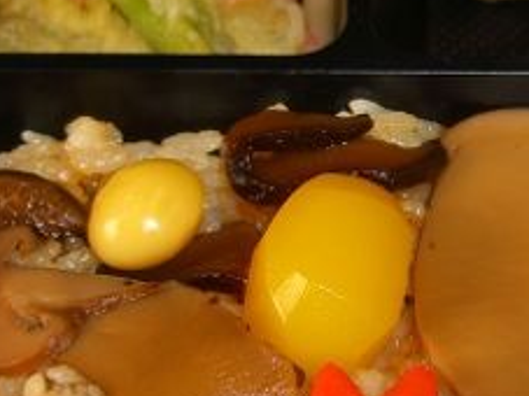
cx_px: 433
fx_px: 1665
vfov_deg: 13.6
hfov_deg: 17.9
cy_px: 195
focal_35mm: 109
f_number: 2.8
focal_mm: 7.9
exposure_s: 1/60
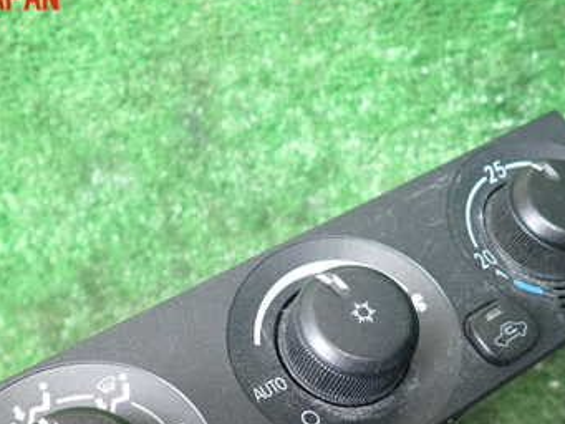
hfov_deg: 42.9
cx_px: 255
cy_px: 351
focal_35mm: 44
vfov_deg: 31.9
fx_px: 718
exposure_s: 1/50
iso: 200
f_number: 2
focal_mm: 4.5
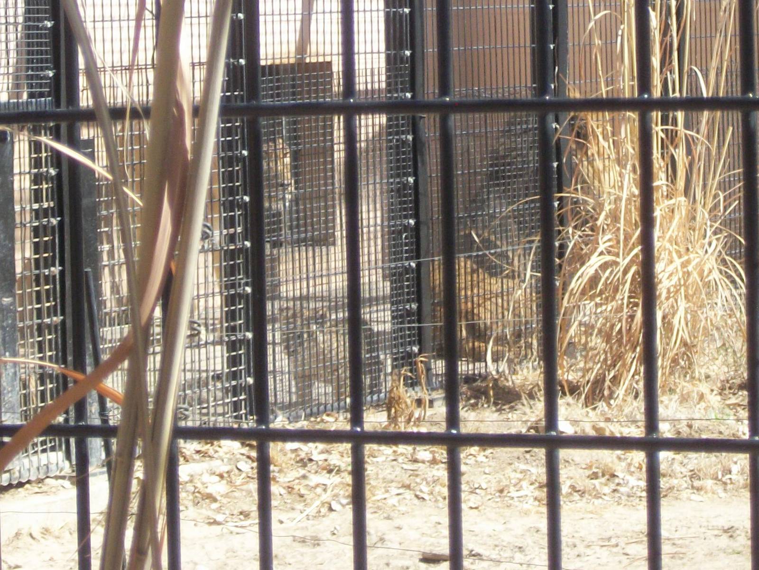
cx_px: 380
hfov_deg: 20.4
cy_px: 285
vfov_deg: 15.4
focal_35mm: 96
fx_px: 2106
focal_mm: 17.1
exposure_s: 1/250
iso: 80
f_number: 5.2
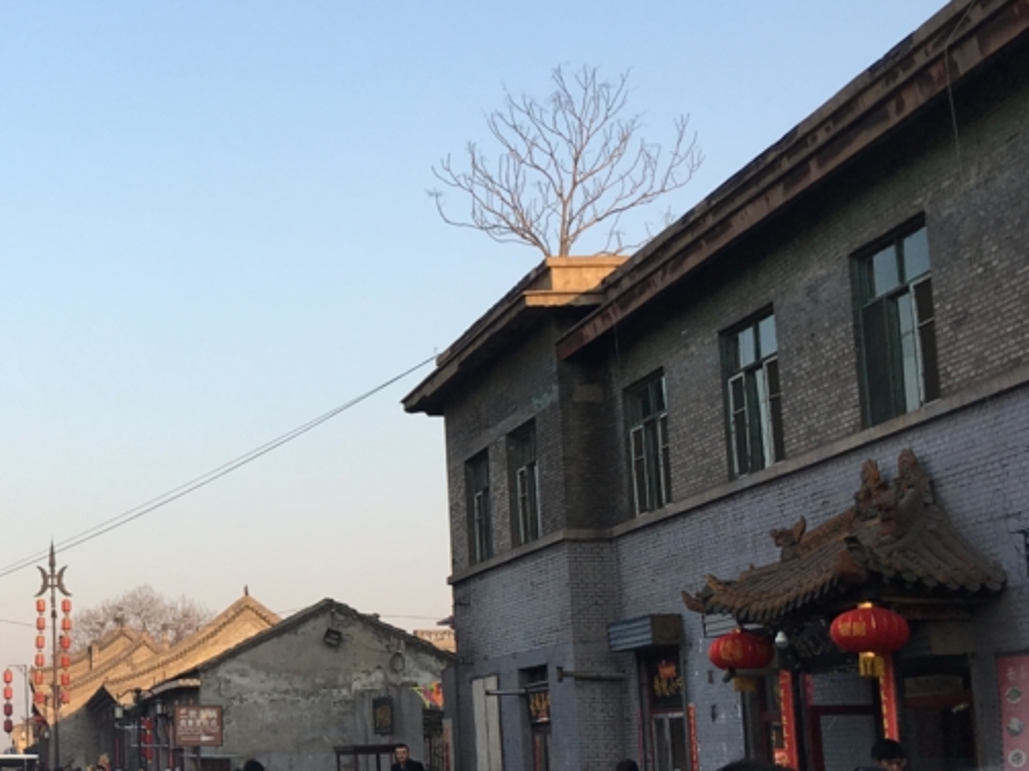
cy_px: 513
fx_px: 1753
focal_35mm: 59
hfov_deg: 30.4
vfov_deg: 24.7
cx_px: 0
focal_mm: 4.15
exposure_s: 1/516
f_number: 2.2
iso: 25
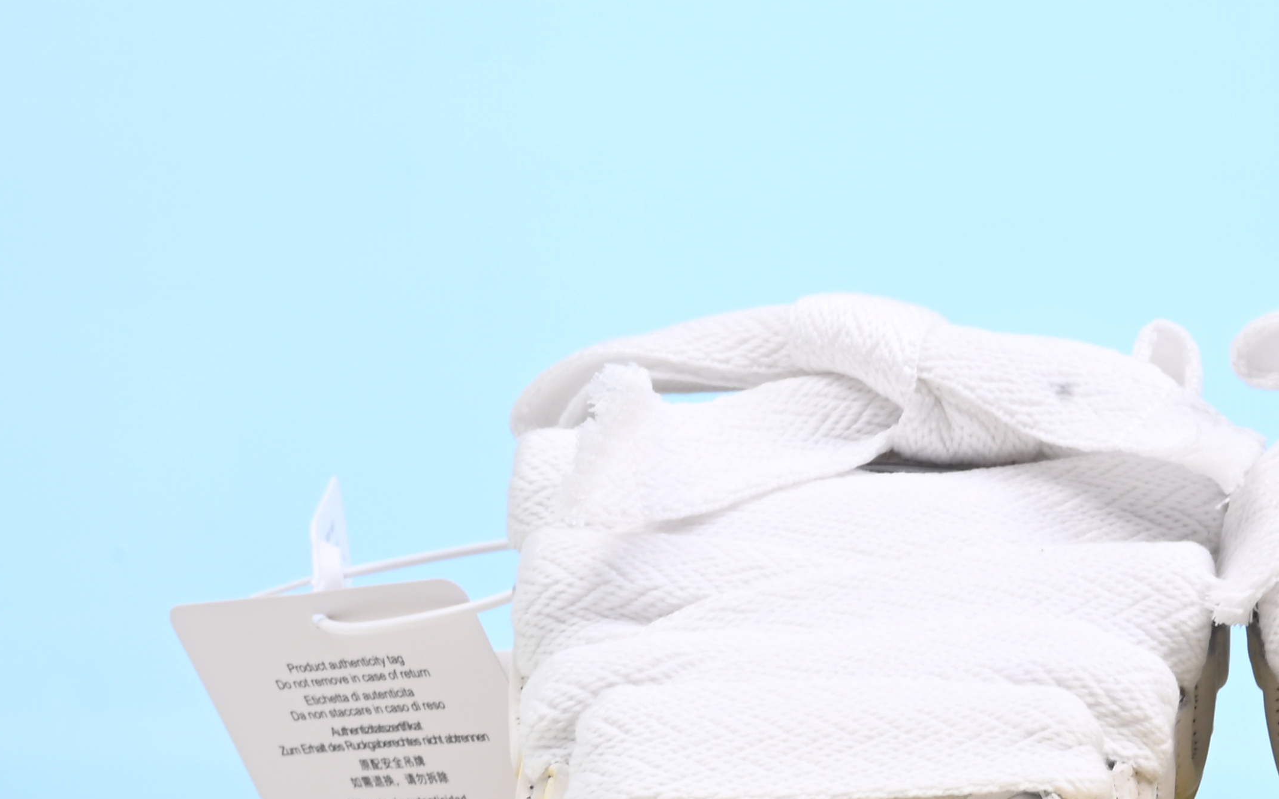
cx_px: 1279
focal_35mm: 115
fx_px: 4008
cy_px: 611
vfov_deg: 11.4
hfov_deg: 17.7
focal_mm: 40
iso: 100
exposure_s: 1/2
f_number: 16
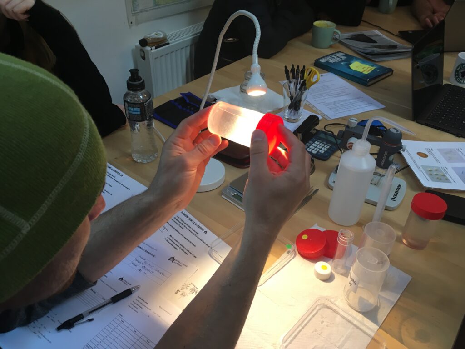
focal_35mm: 29
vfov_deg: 48.2
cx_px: 232
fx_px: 390
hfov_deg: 61.7
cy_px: 174
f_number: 2.2
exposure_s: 1/33
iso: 64
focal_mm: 4.15
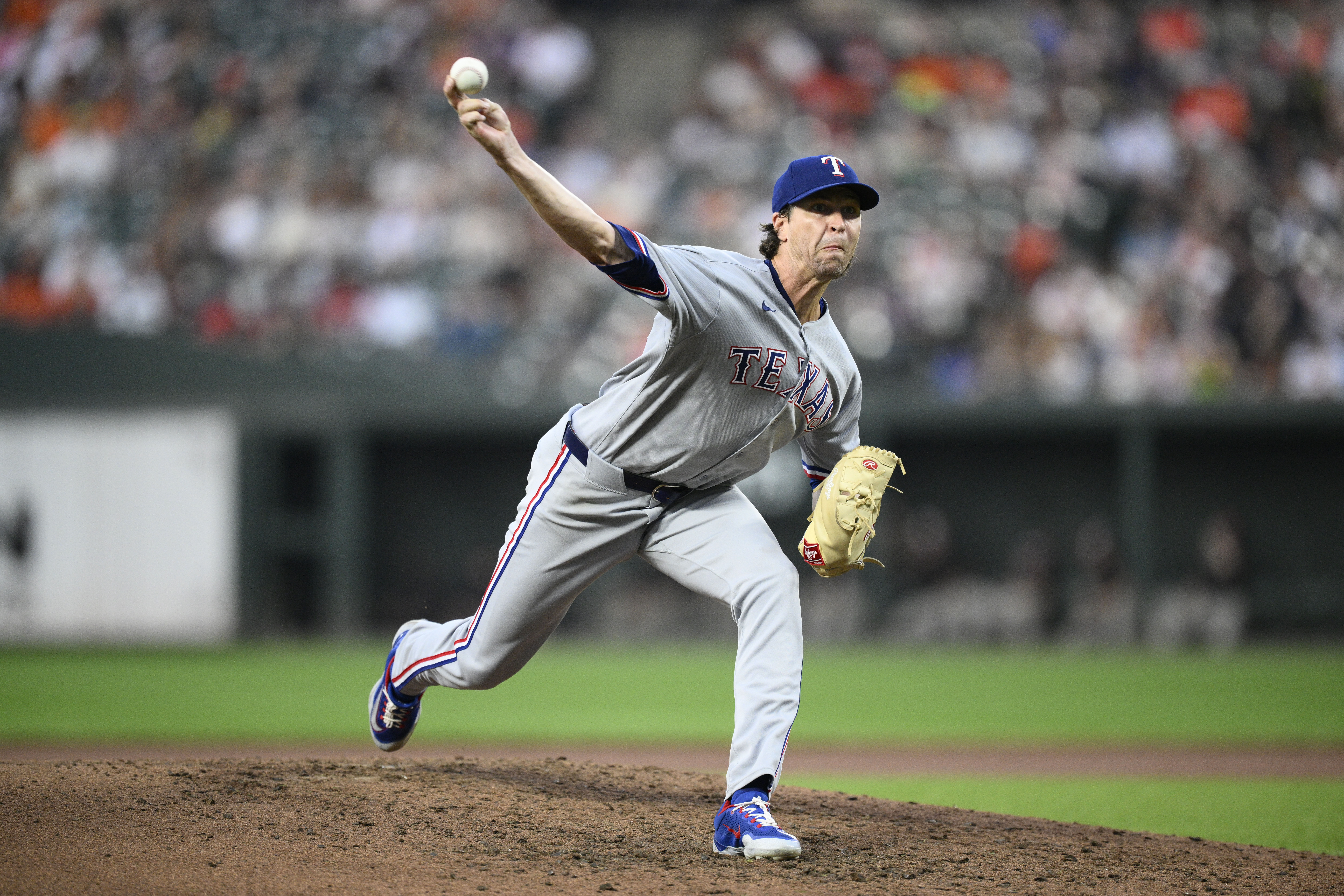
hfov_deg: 5.2
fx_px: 14932
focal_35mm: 400
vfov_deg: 3.4
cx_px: 672
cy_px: 448
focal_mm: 400
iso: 3200
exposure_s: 1/3200
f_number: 2.8
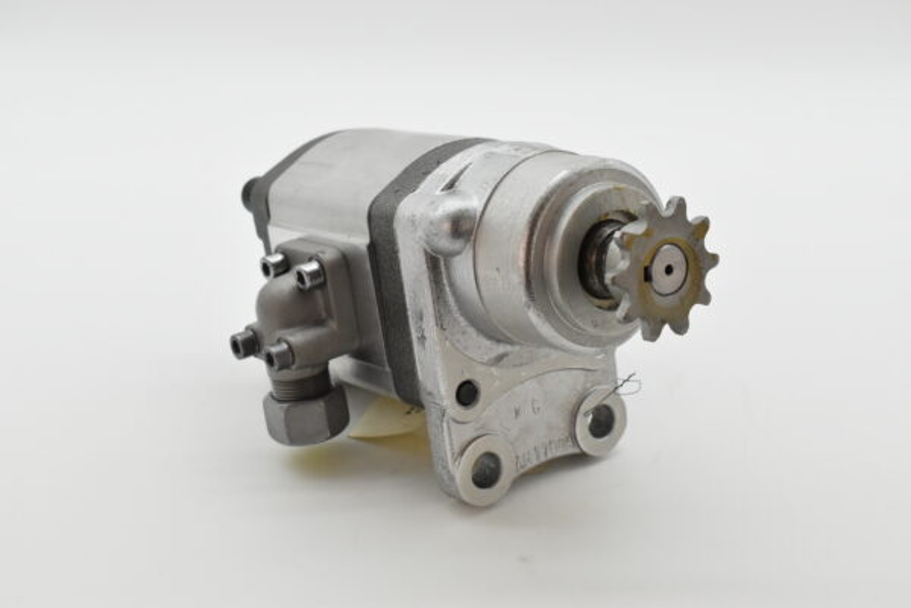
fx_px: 1442
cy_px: 304
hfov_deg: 35.1
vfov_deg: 23.8
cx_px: 456
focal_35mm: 57
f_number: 8
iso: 1600
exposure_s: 1/1250
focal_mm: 38
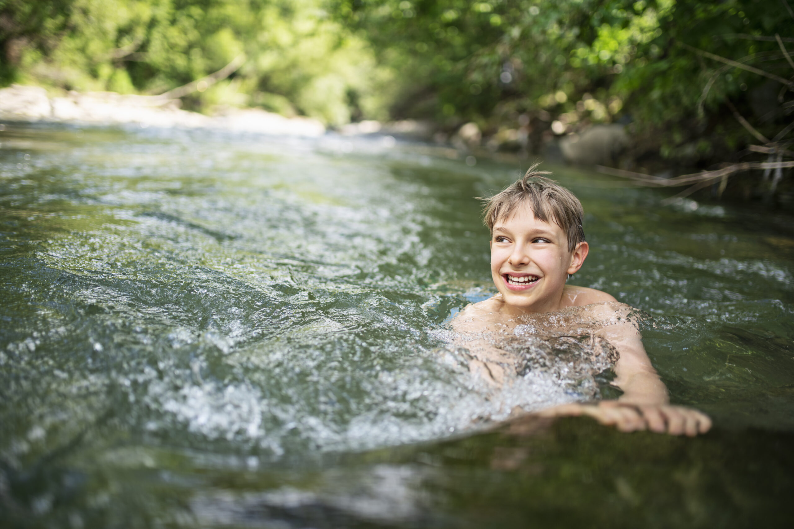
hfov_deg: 54.4
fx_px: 772
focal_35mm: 35
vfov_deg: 37.9
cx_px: 397
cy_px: 264
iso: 64
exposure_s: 1/500
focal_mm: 35
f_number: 1.4
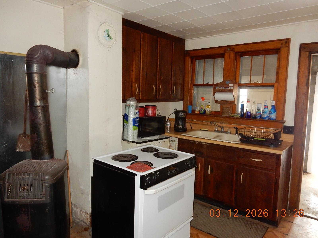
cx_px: 159
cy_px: 119
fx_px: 230
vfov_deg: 54.9
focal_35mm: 25
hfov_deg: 69.4
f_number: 3.7
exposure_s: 1/30
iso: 280
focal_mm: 4.5
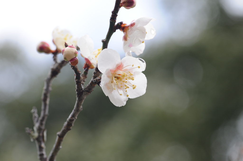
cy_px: 80
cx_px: 122
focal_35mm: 135
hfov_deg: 15.2
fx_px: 910
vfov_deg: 10.1
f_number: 10
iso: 200
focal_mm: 90
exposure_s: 1/160
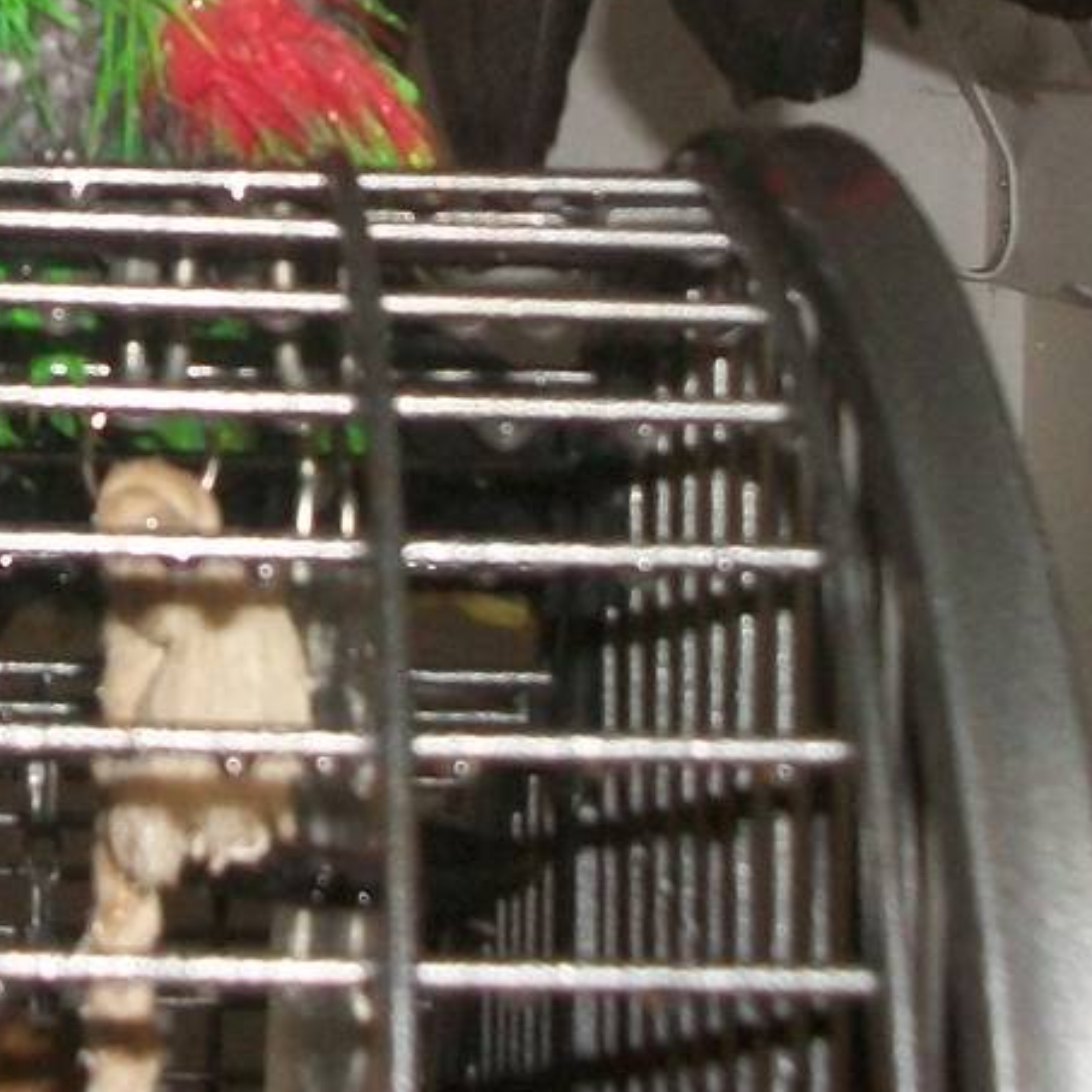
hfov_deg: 17.0
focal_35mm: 100
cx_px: 12
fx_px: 3569
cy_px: -123
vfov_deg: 16.8
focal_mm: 5.7
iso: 200
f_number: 2.9
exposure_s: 1/500
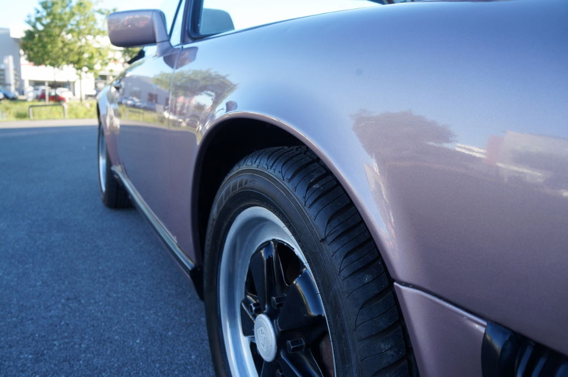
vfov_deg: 47.8
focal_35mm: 27
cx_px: 284
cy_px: 188
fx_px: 425
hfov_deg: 67.4
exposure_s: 1/100
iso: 200
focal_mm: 18
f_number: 5
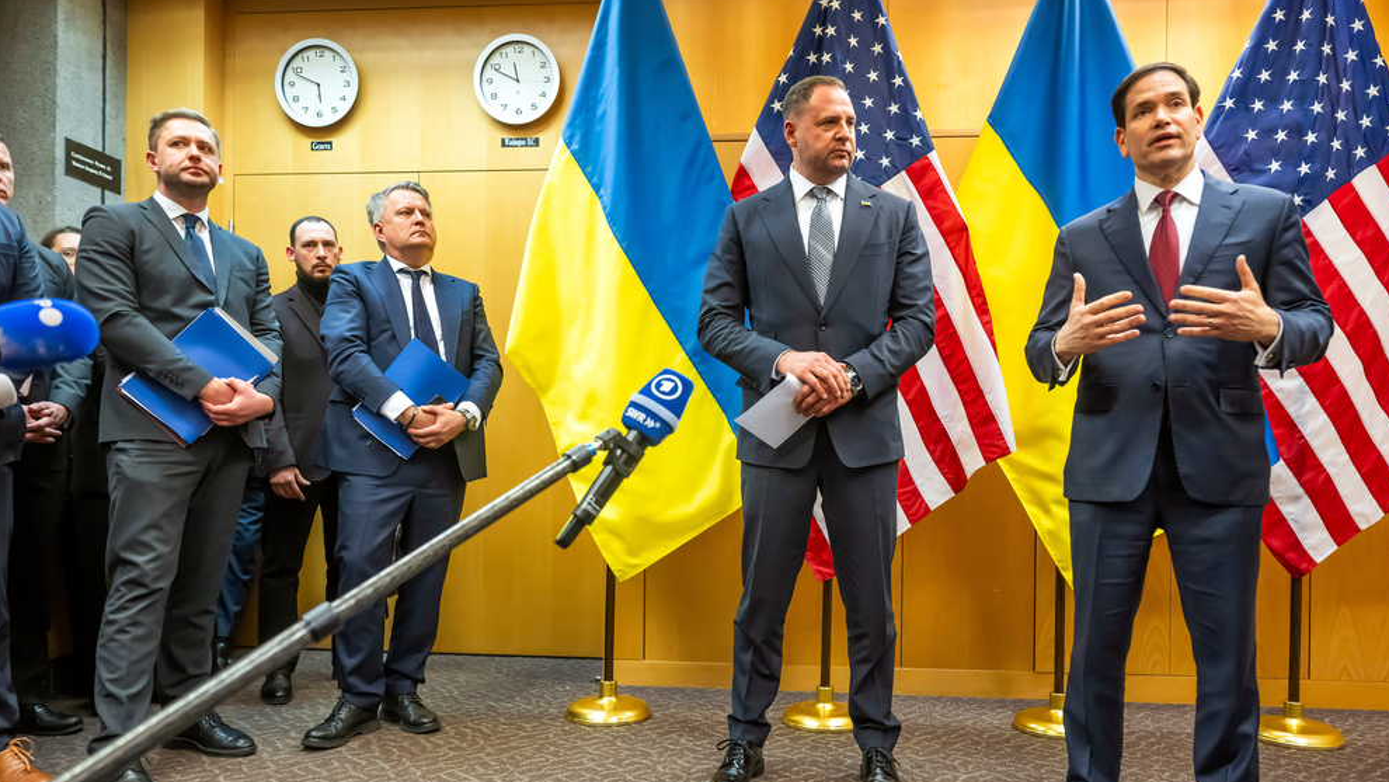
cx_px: 713
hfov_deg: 71.9
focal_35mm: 26
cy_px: 440
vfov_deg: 44.3
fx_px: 958
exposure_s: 1/80
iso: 2500
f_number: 3.2
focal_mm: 24
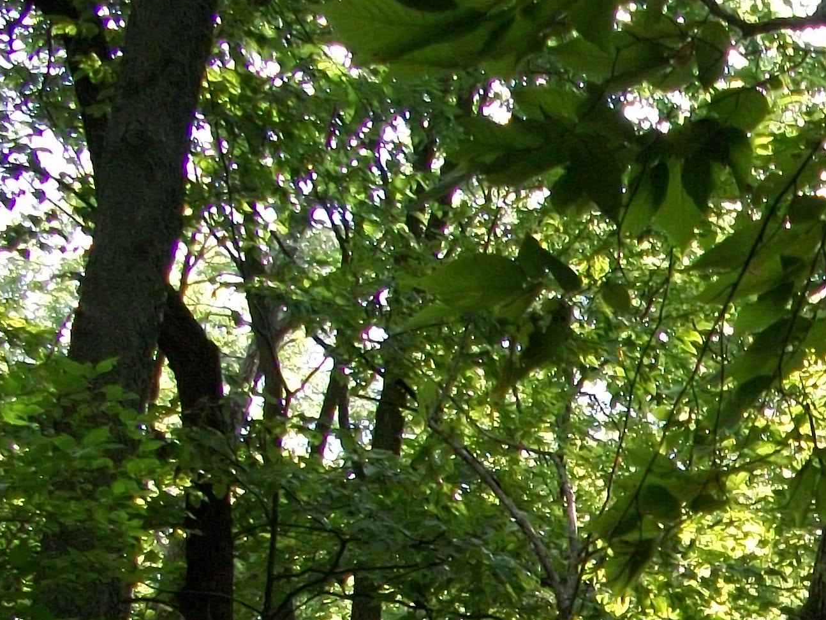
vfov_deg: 14.2
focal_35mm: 99
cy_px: 866
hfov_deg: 18.2
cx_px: 1144
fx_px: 2363
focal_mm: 6.3
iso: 178
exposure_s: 1/125
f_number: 3.1
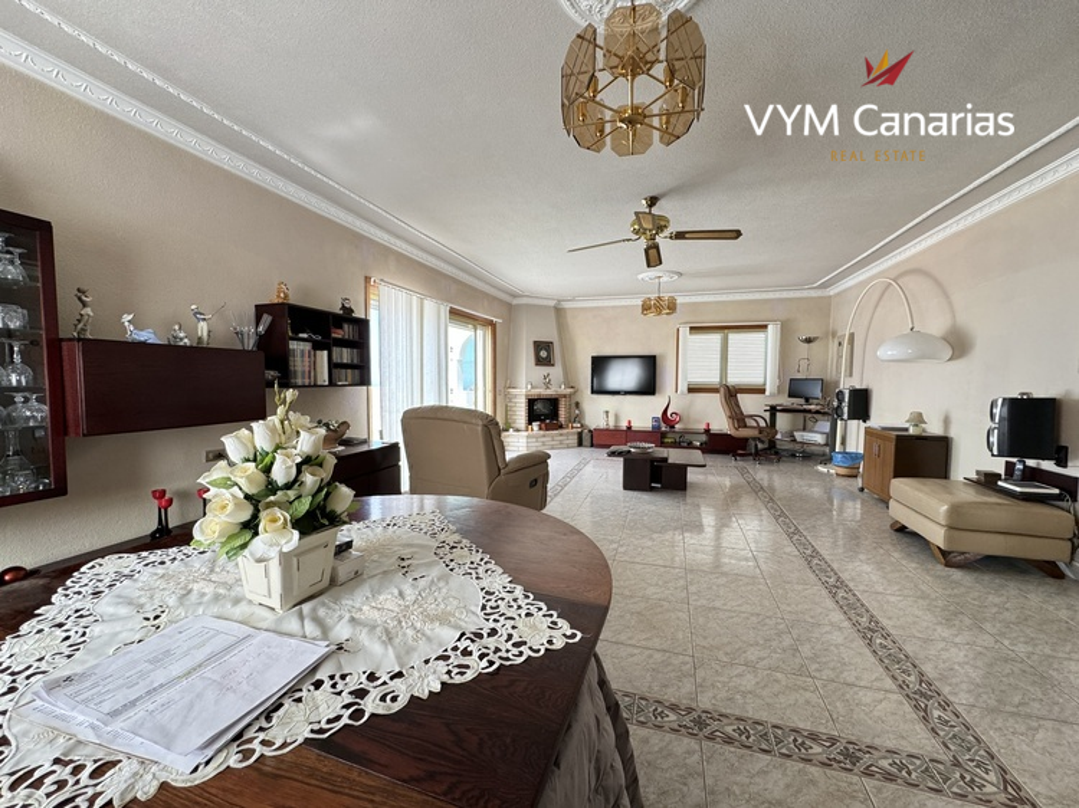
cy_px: 404
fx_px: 436
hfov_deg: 102.1
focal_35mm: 14
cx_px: 540
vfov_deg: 85.6
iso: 250
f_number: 2.2
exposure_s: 1/99
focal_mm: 2.22
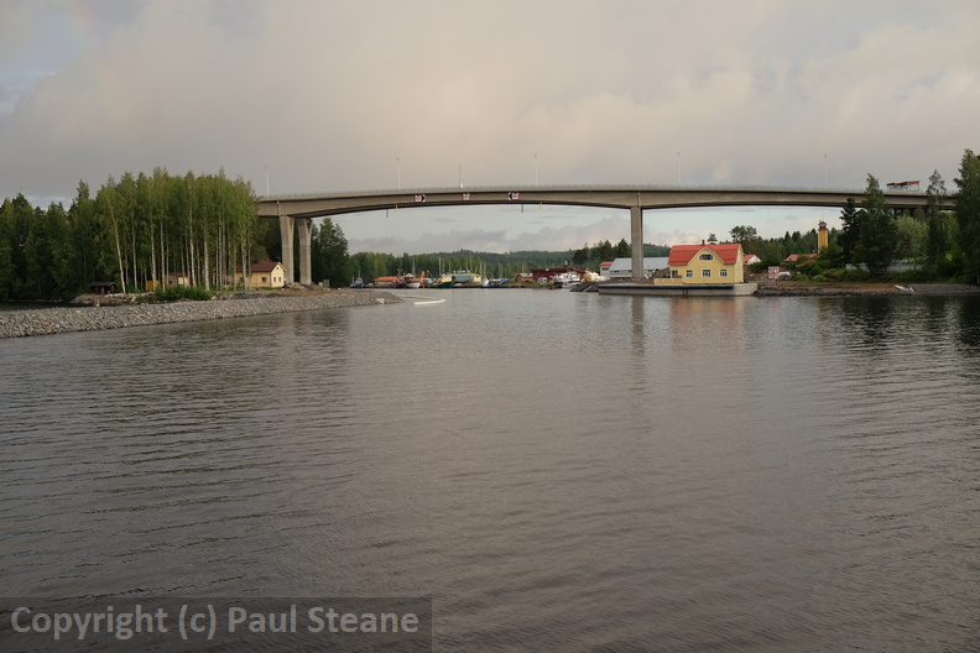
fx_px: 1279
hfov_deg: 41.9
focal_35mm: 47
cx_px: 490
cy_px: 326
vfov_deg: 28.6
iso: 200
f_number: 5
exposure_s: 1/140
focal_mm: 31.5
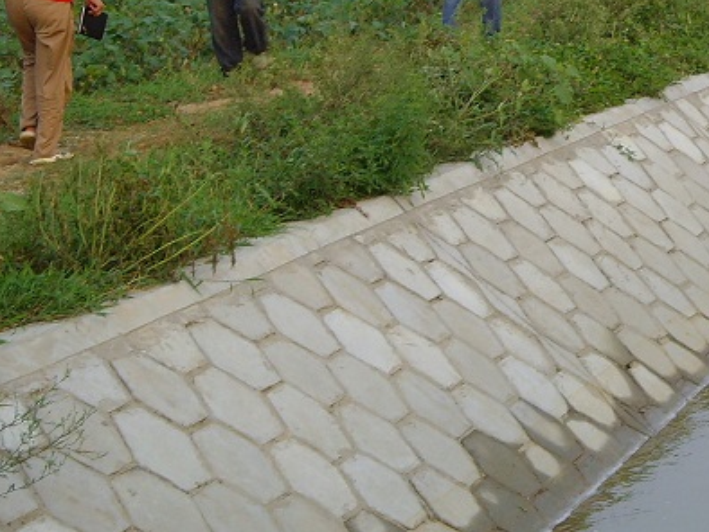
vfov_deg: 10.4
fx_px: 2910
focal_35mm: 142
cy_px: 153
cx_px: 660
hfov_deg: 13.7
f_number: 4.1
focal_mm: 11.8
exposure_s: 1/125
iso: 80
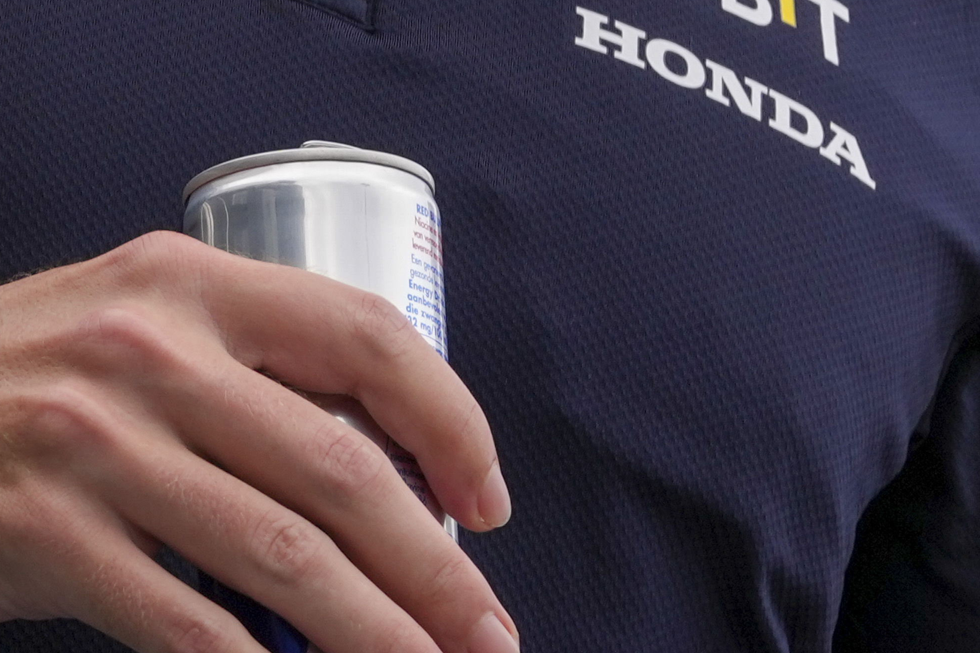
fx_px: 21994
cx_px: 623
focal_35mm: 808
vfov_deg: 1.7
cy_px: -584
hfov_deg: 2.6
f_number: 6.3
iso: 400
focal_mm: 184
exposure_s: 1/800
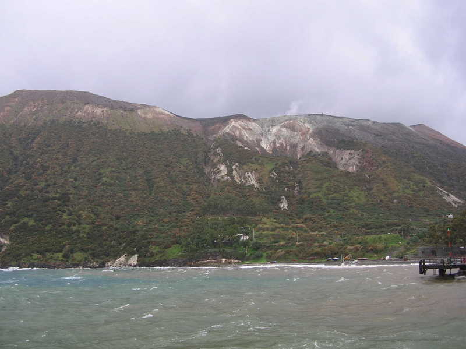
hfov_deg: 51.4
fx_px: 484
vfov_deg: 39.6
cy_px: 174
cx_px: 233
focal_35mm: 36
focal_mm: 6
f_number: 2.7
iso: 50
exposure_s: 1/80.8
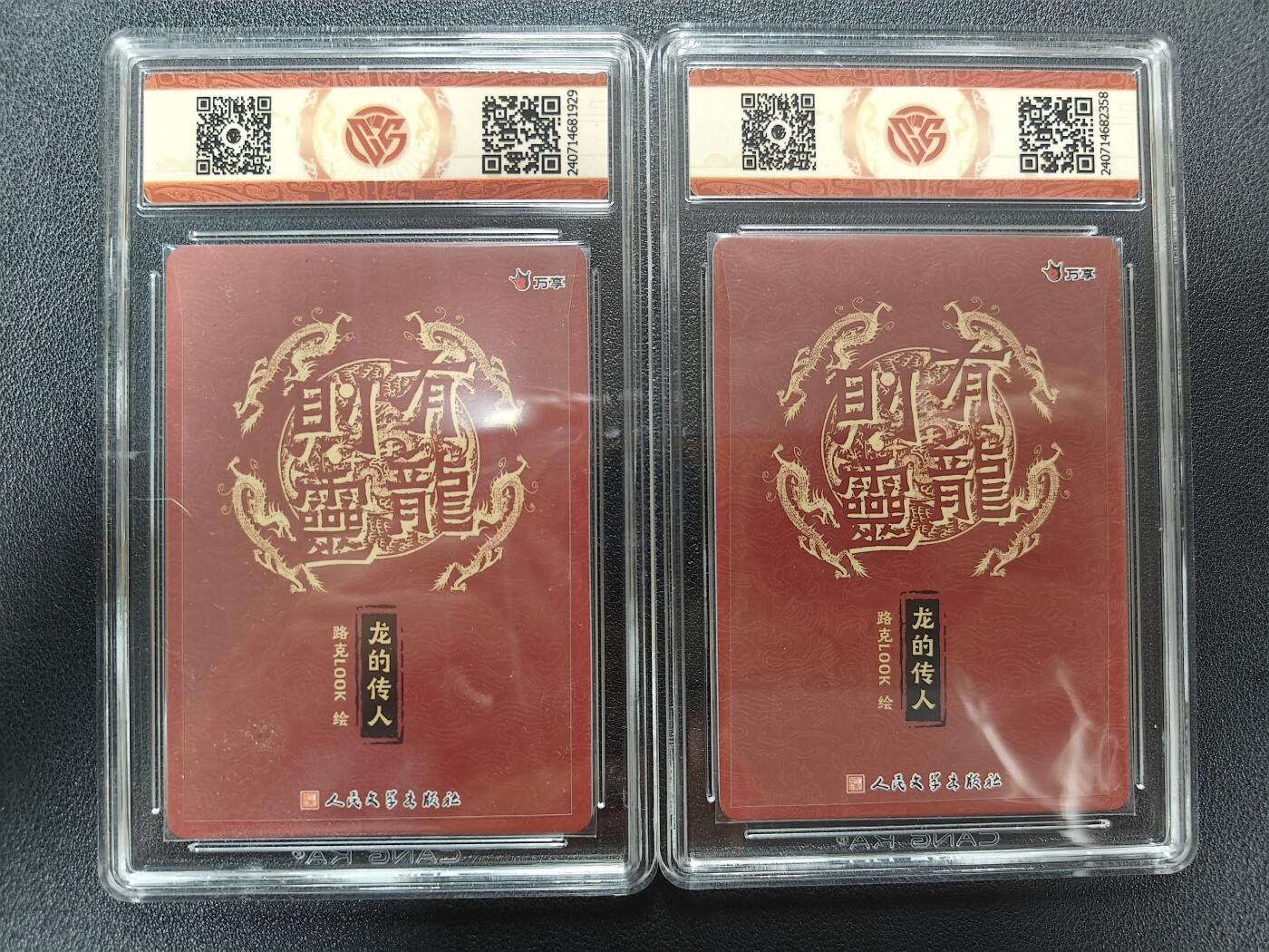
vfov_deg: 56.8
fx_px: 880
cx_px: 634
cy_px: 476
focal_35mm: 24
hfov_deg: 71.6
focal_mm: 5.59
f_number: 1.8
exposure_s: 1/33
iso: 160
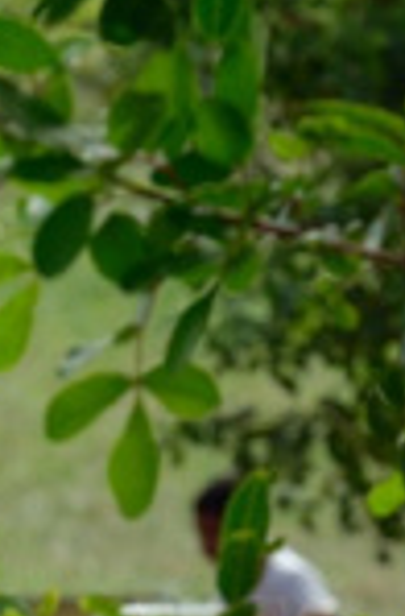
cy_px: 1215
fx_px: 17527
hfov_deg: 1.3
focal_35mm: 1029
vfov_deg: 2.0
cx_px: -333
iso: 200
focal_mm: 170
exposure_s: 1/500
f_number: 8
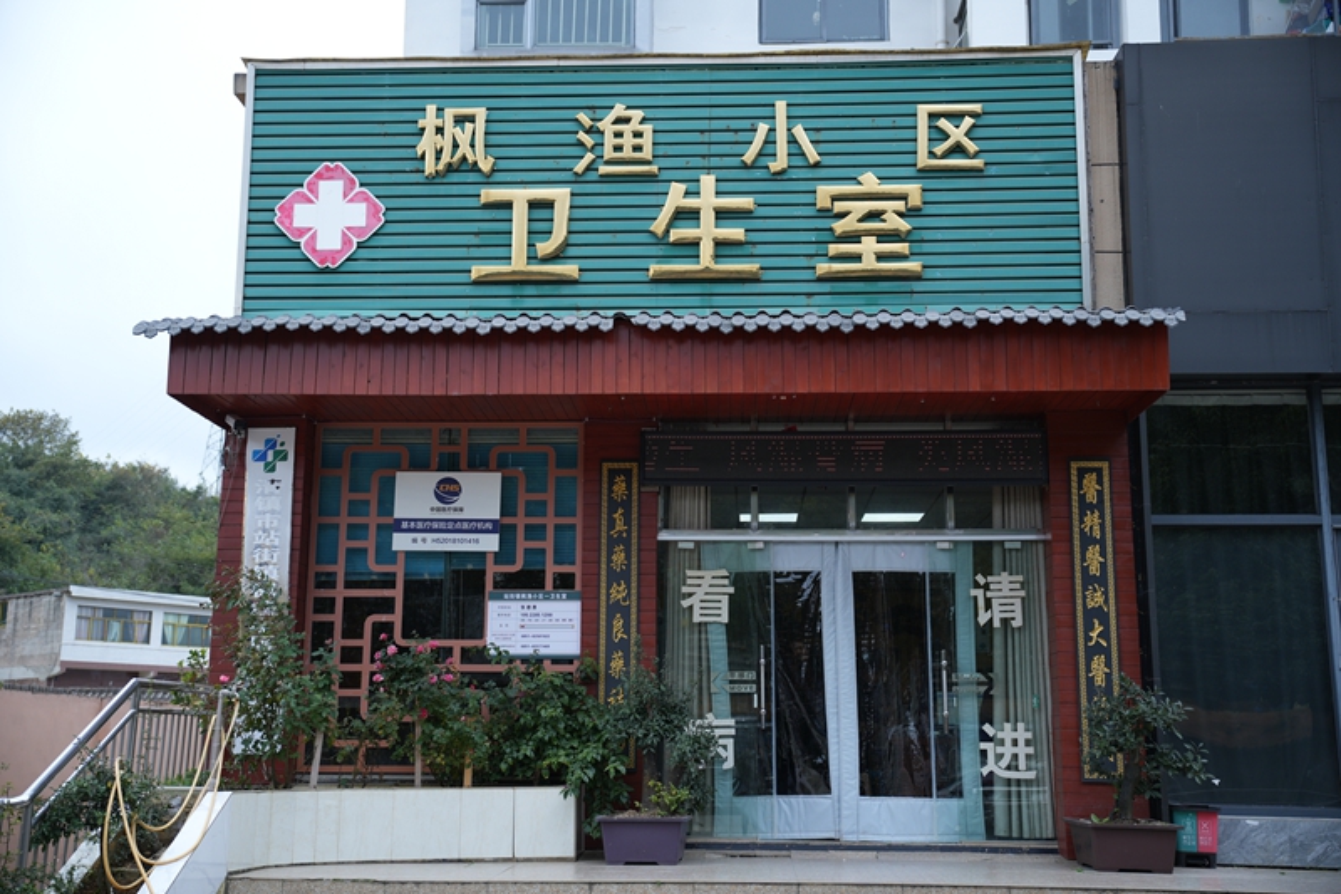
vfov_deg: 31.9
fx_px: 1564
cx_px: 670
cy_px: 447
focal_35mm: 42
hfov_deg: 46.4
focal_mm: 42
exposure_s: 1/640
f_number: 2.8
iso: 250
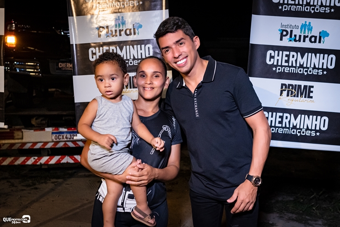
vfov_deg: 36.9
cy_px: 114
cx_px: 170
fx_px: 340
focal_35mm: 36
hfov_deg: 53.1
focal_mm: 24
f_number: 2.8
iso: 2500
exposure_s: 1/250
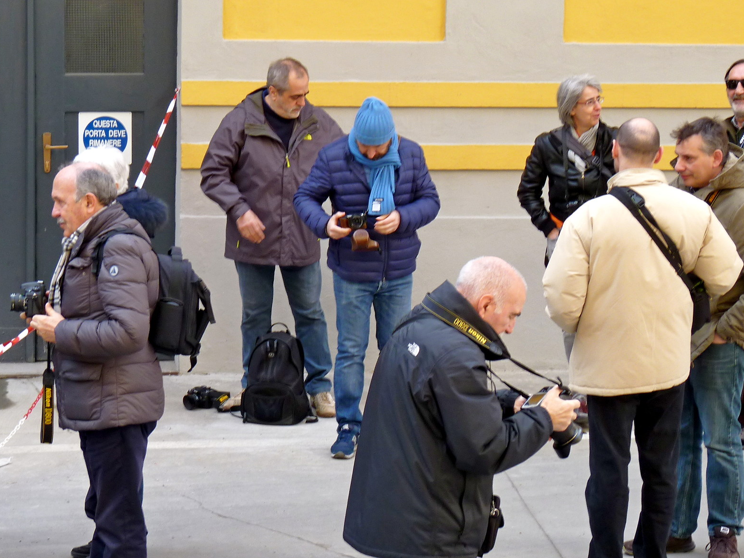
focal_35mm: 140
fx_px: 3009
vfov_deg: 10.6
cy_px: 223
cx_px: 376
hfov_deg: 14.1
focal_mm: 16.1
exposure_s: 1/100
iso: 80
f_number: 3.6
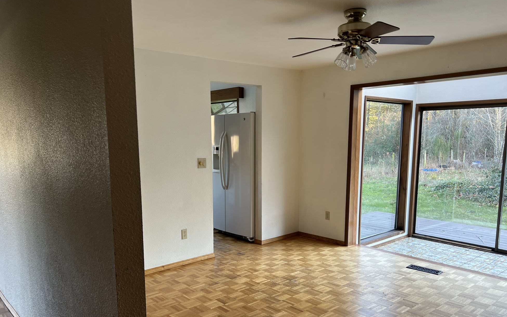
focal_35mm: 29
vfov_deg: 42.9
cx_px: 245
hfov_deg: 64.6
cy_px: 193
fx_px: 401
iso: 100
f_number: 1.5
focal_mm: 5.7
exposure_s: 1/120
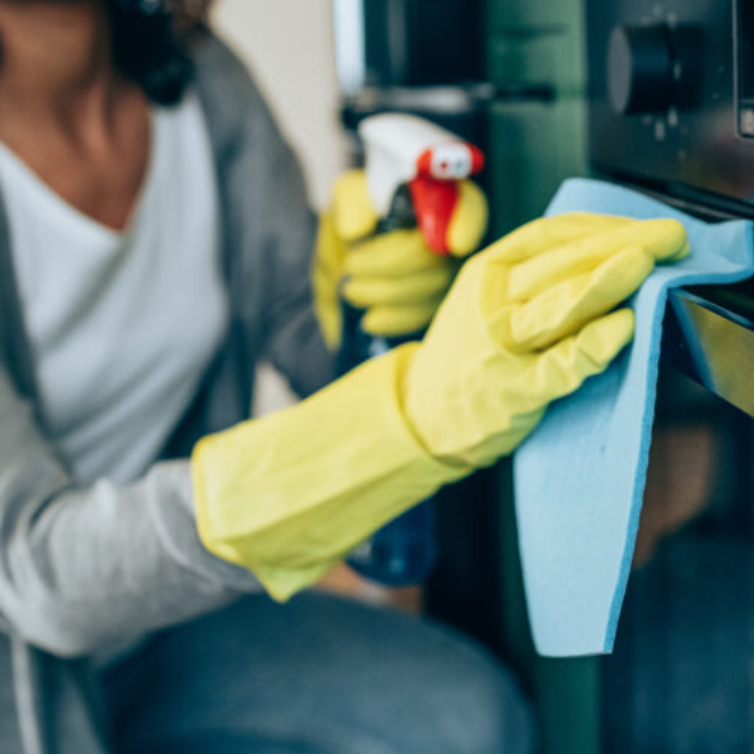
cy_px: 318
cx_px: 565
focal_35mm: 61
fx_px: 1503
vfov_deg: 28.1
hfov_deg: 27.8
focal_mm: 35
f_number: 2.5
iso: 3200
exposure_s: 1/320
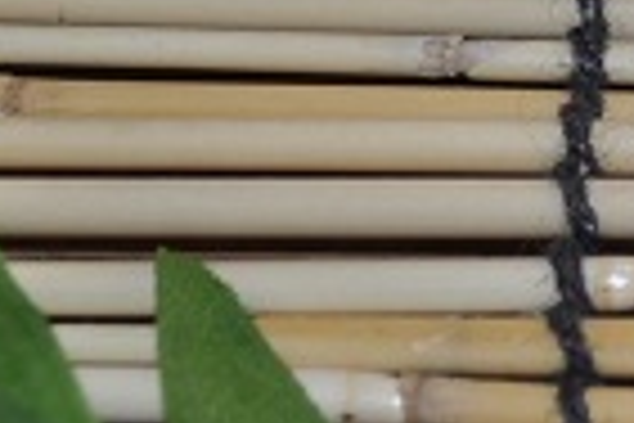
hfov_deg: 8.2
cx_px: 931
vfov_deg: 5.4
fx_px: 4332
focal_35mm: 246
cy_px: -522
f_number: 5.6
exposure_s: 1/30
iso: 200
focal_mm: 36
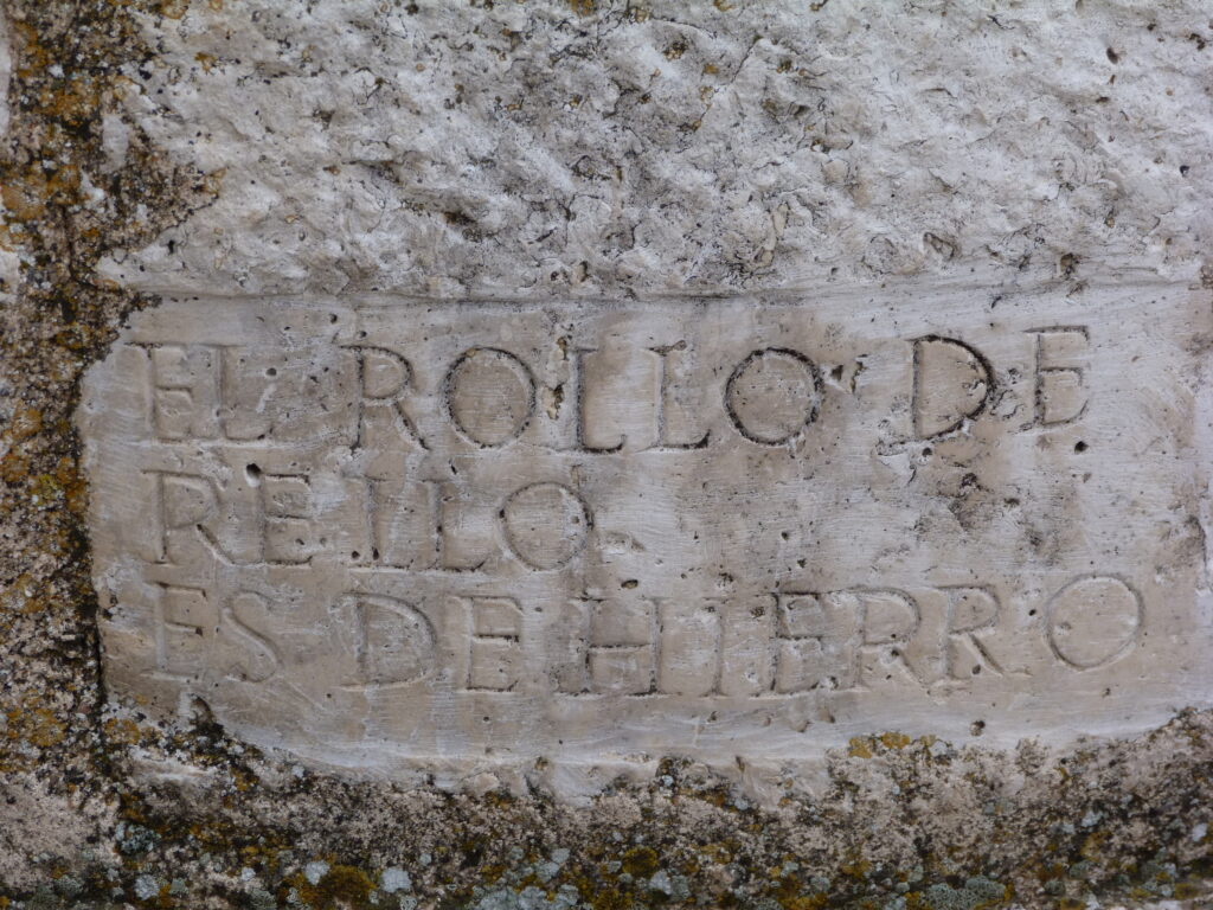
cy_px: 455
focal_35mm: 130
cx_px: 606
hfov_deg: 15.2
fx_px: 4555
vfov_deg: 11.4
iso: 80
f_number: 4
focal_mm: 23.5
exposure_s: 1/250
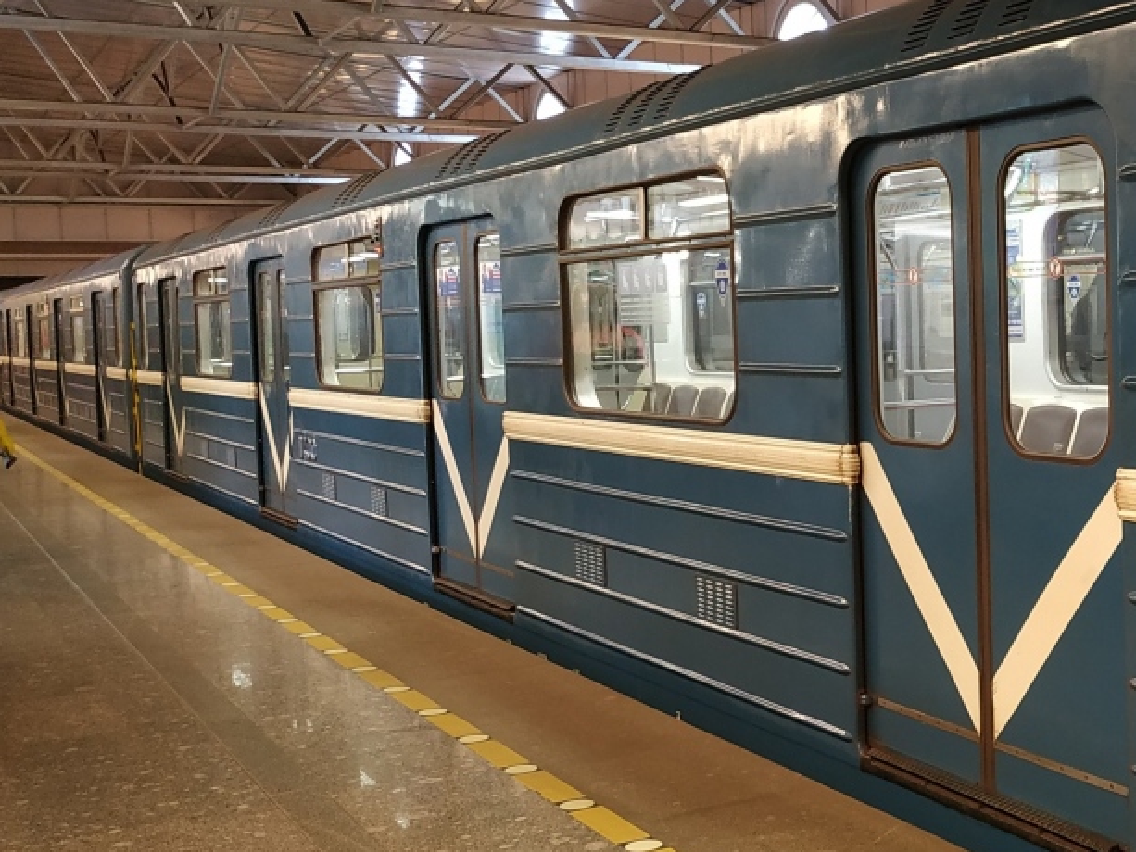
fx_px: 1543
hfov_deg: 37.3
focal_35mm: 47
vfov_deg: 30.9
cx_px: 1064
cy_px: 400
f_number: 1.9
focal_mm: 3.94
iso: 200
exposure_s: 1/33
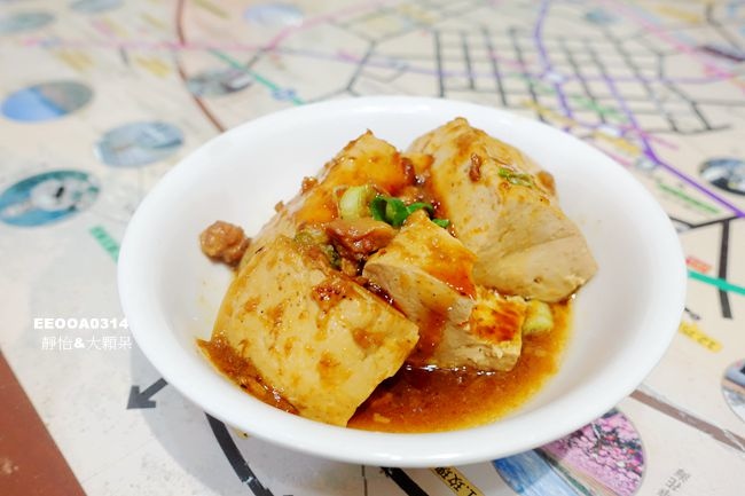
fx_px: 683
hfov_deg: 57.2
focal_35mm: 33
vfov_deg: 39.9
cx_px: 372
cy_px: 248
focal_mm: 12.2
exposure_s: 1/40
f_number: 3.5
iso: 800
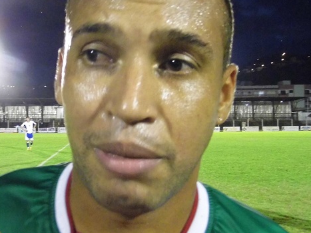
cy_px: 114
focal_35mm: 43
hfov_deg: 43.3
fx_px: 386
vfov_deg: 33.6
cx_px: 107
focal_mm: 5.2
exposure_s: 1/20
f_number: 3.2
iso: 800
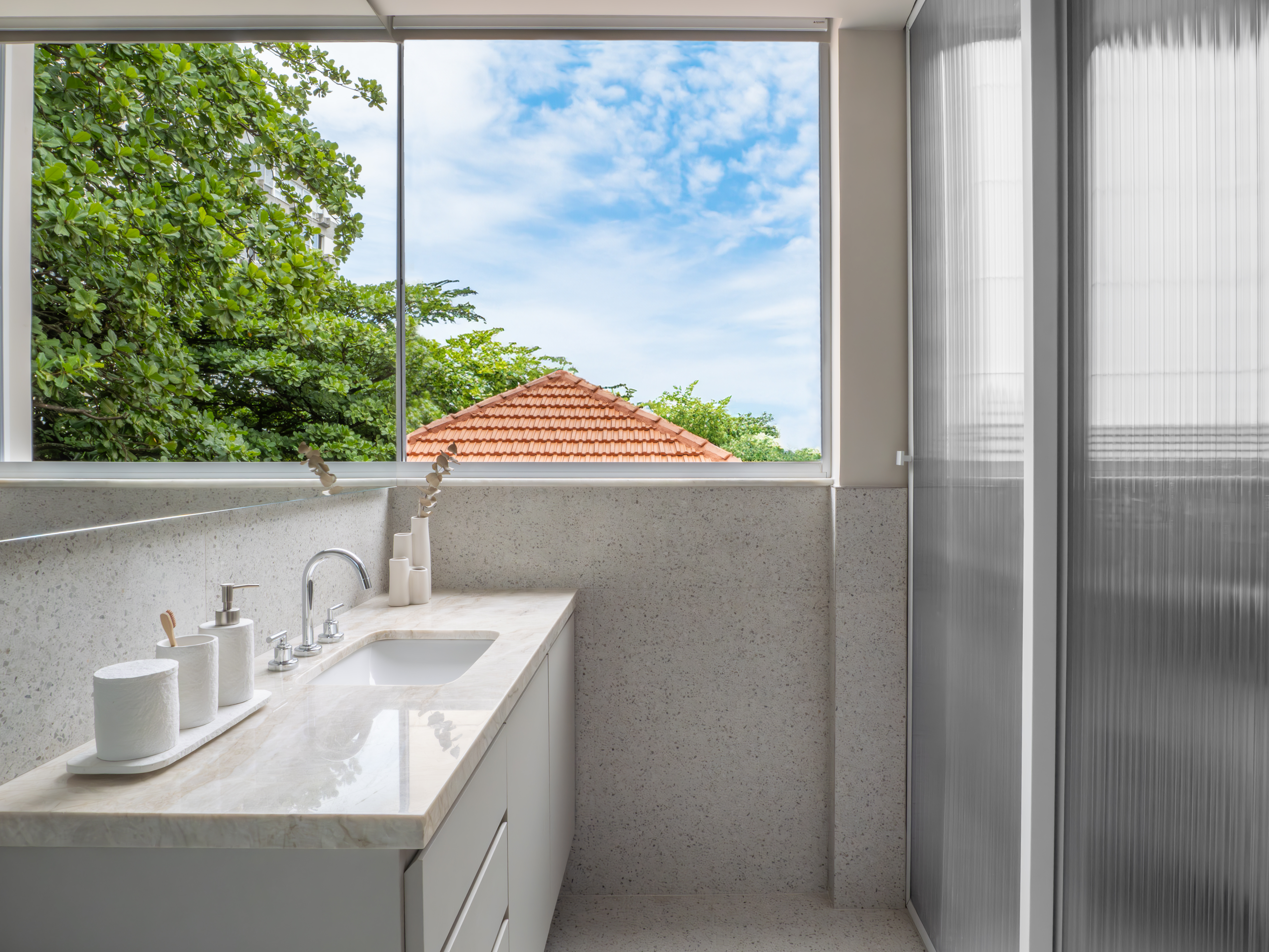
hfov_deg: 81.7
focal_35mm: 20
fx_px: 733
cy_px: 476
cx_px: 634
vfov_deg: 66.0
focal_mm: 10
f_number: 11
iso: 640
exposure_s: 1/100
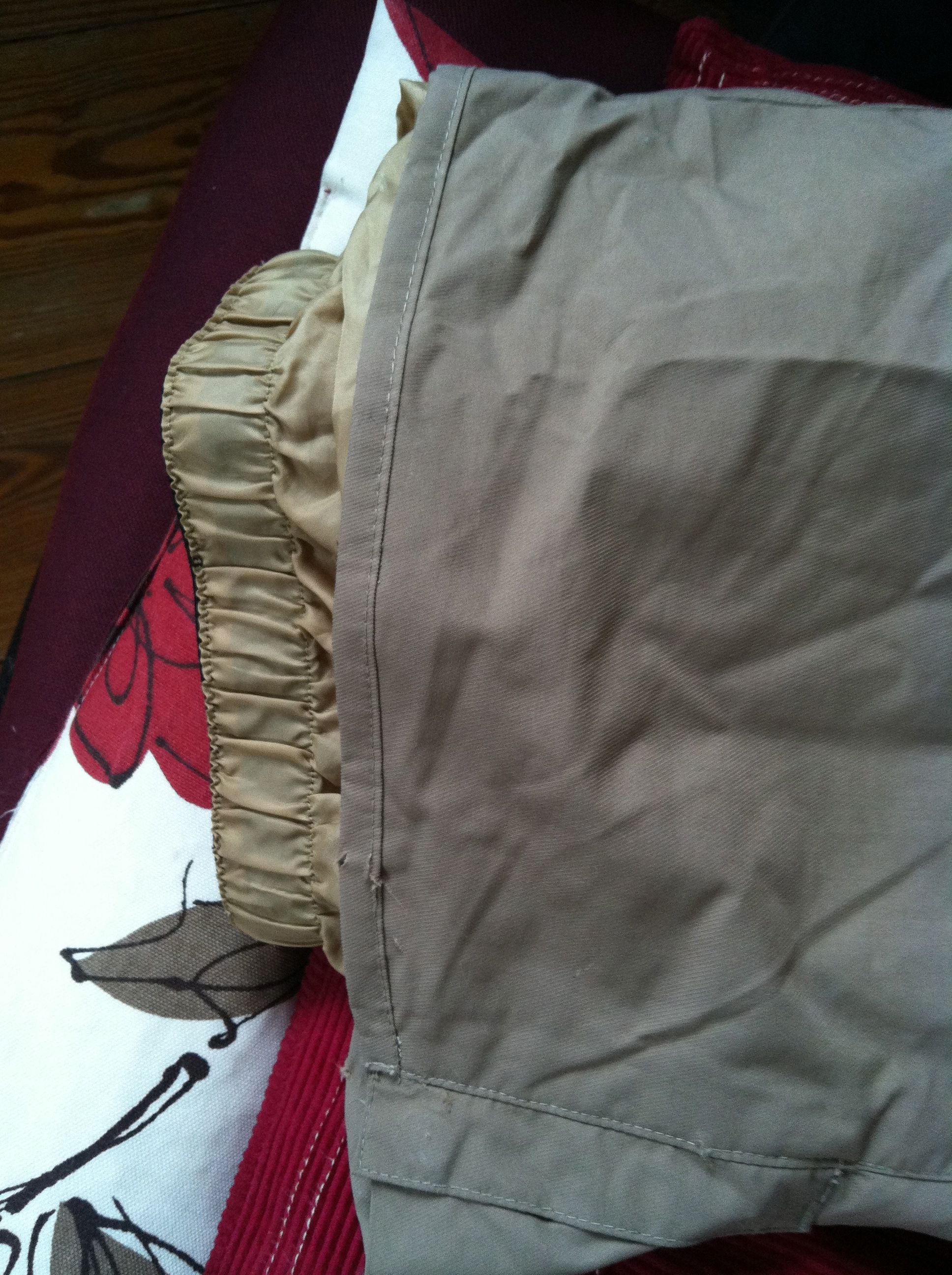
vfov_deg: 52.7
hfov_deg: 40.6
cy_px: 638
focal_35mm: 35
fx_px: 1287
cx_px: 476
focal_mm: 3.85
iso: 200
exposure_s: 1/17
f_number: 2.8
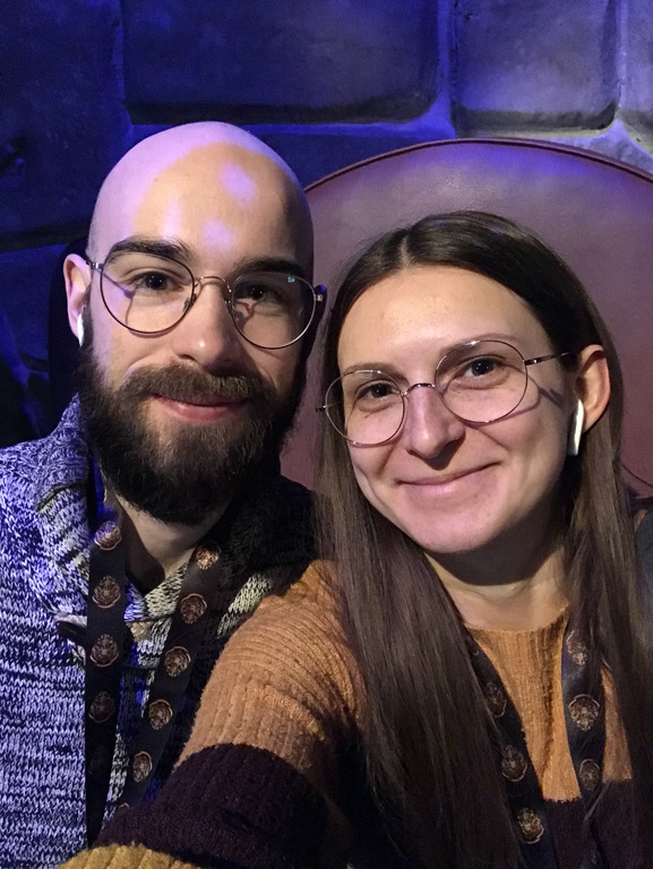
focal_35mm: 32
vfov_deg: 56.8
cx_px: 326
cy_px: 434
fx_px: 804
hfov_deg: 44.2
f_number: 2.2
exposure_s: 1/15
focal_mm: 2.87
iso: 500
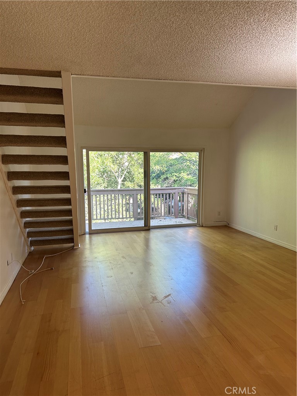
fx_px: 275
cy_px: 198
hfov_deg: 56.8
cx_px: 148
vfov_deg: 71.6
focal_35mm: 24
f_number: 1.78
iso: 125
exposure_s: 1/120
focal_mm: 6.86
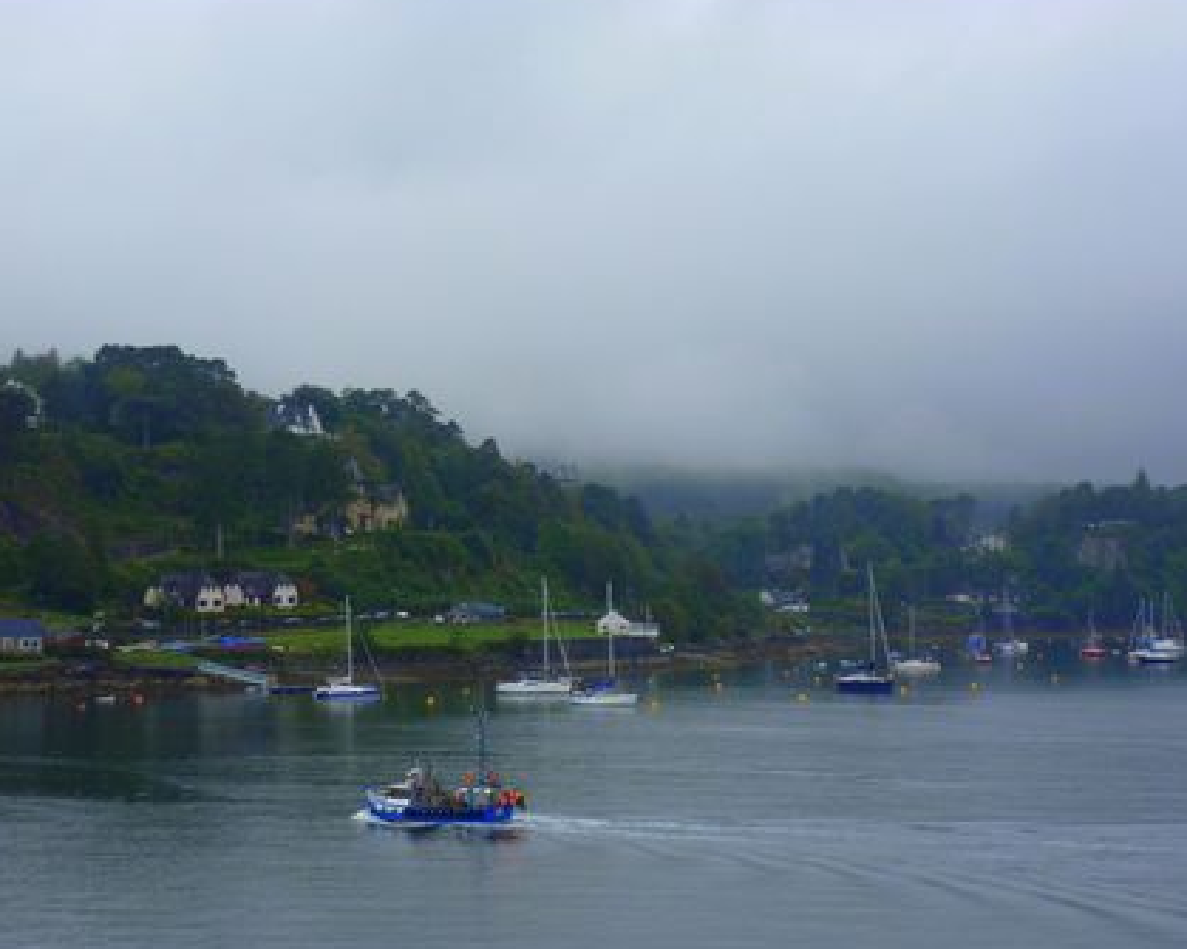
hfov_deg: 22.5
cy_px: 467
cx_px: 629
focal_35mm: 85
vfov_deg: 18.1
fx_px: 2985
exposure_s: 1/320
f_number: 4.7
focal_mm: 13.6
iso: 100
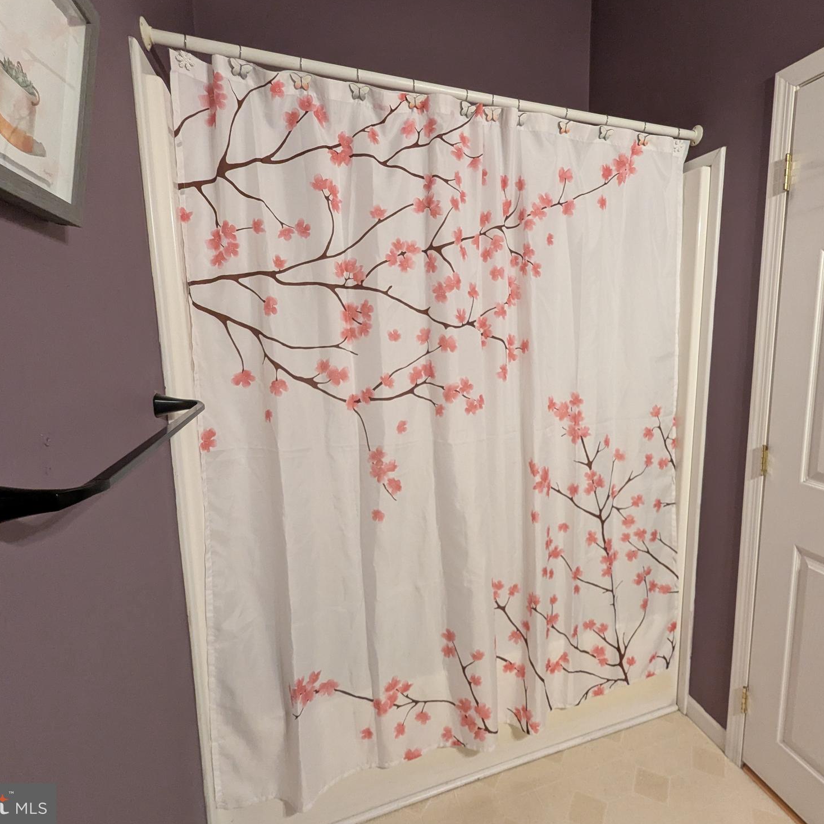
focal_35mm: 16
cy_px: 398
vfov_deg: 87.4
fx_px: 431
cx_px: 489
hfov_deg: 86.5
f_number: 2.2
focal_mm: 1.95
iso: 454
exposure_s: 1/24
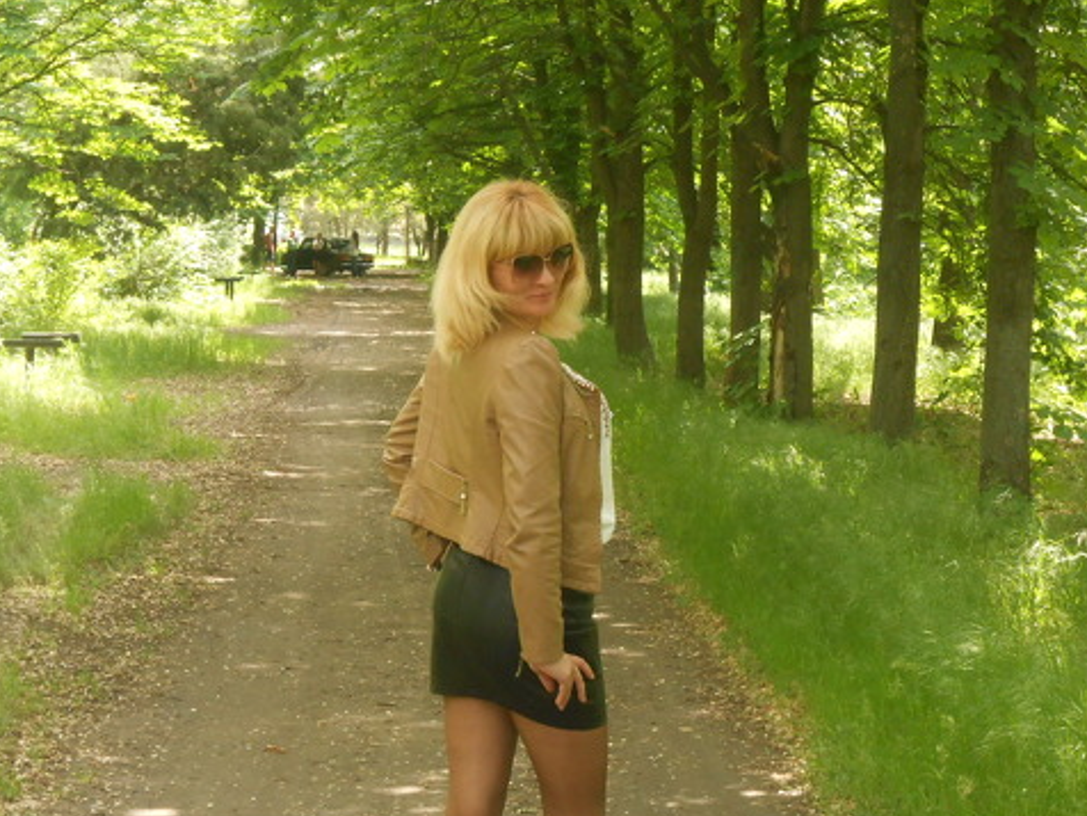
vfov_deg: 14.5
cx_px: 491
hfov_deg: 19.3
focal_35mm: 102
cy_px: 501
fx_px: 3203
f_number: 6.6
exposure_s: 1/60
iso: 250
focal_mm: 14.5
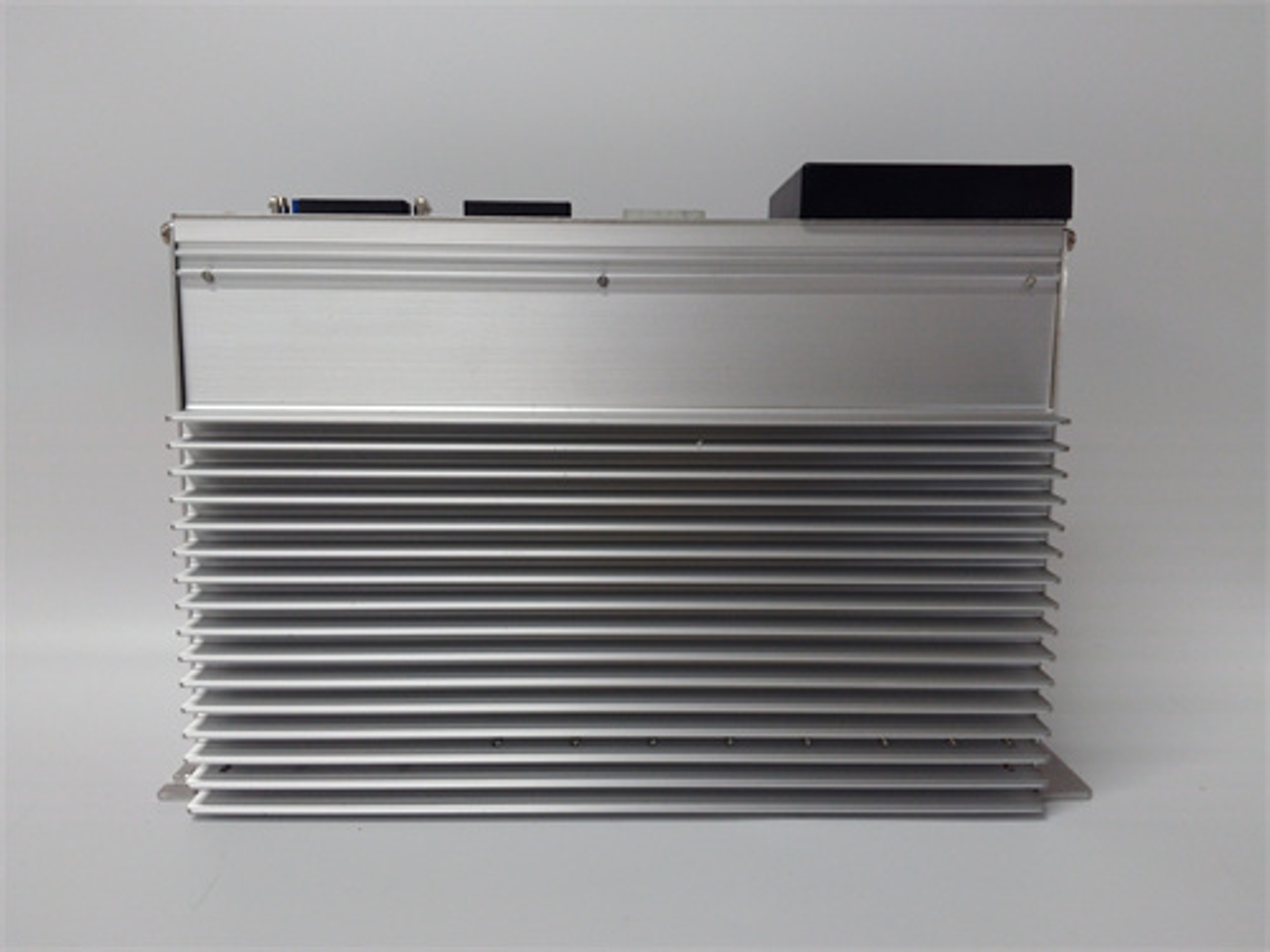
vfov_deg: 51.4
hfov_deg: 65.3
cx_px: 635
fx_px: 991
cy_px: 476
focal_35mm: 27
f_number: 2
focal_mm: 3.79
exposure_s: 1/33
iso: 139
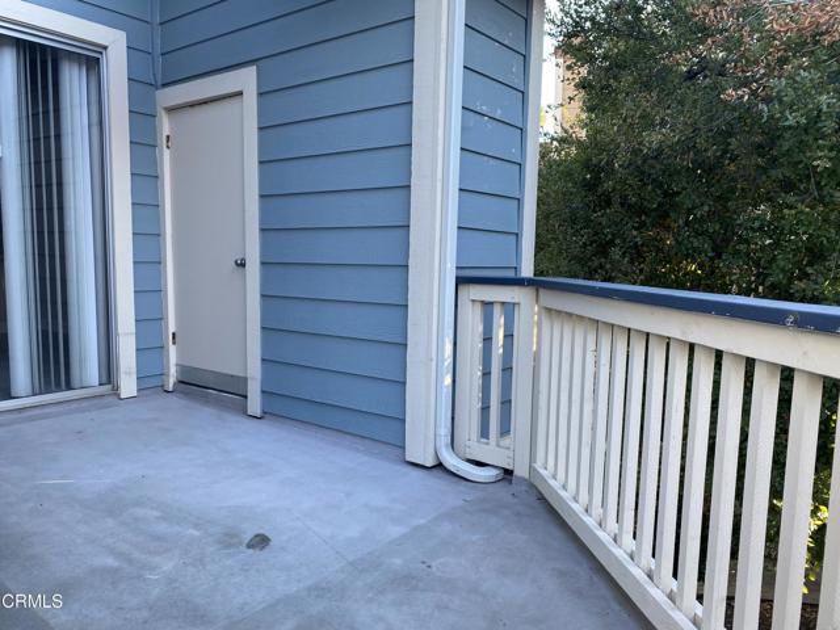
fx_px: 631
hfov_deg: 67.3
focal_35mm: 26
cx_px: 420
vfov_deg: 53.1
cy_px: 315
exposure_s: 1/121
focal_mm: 4.25
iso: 50
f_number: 1.8
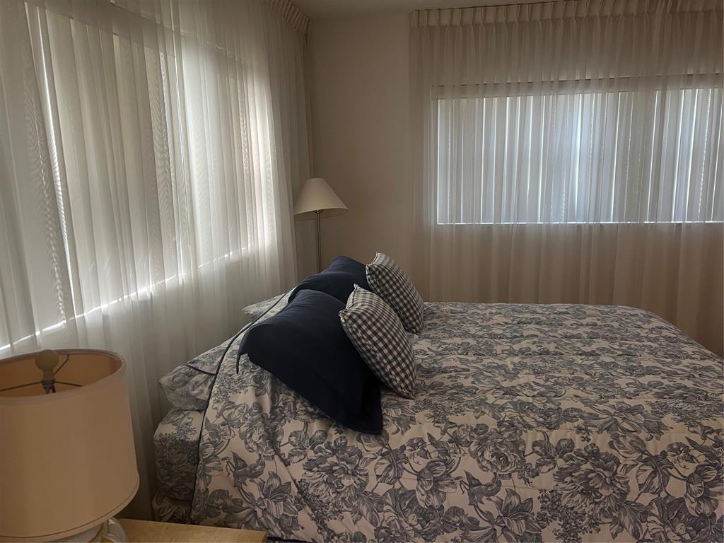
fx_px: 544
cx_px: 362
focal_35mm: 26
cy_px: 272
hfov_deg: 67.3
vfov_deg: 53.1
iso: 125
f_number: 1.5
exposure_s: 1/60
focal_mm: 5.7
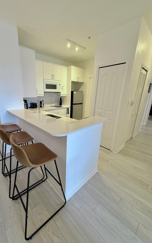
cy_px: 120
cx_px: 60
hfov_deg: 73.9
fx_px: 99
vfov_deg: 101.5
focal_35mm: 15
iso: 250
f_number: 2.2
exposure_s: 1/60
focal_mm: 2.22
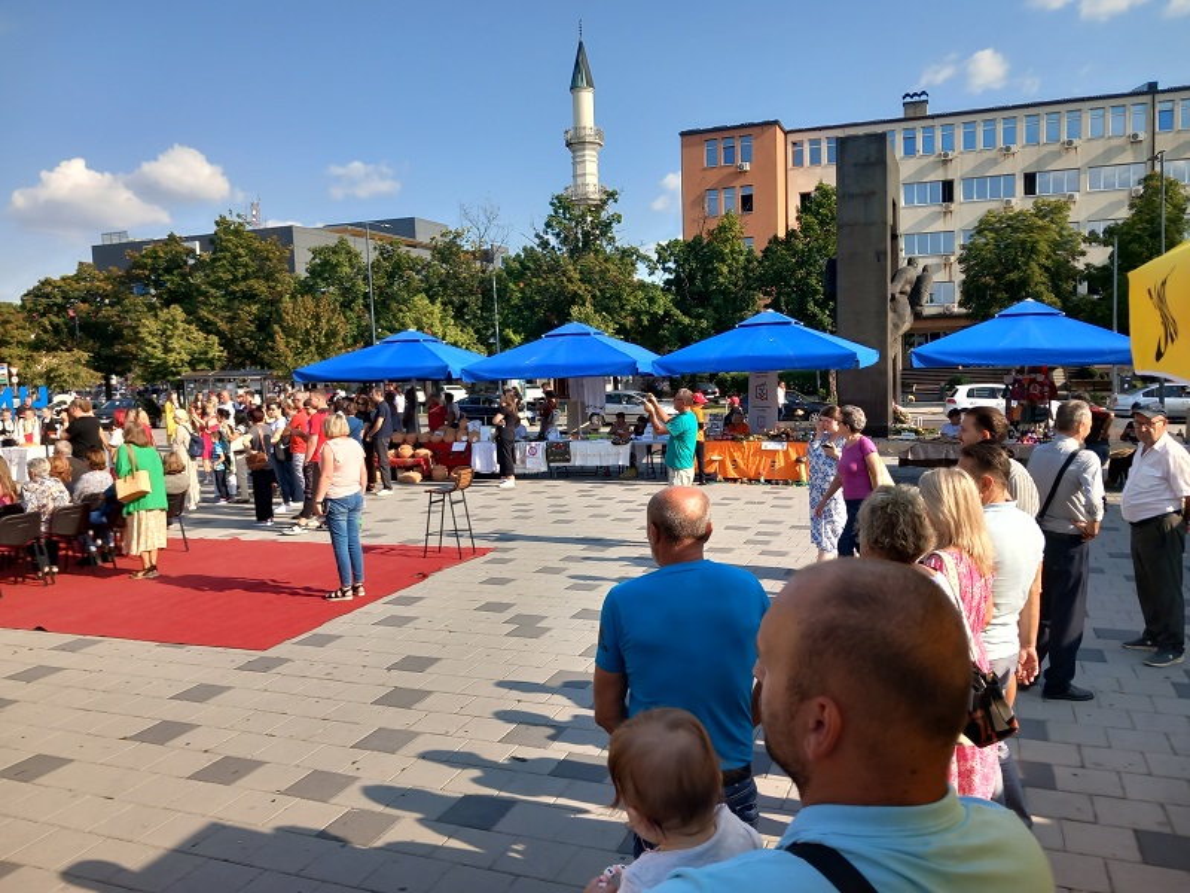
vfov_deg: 51.4
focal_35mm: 27
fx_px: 928
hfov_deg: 65.3
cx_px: 595
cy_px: 446
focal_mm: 4
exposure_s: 1/269
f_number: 1.8
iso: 20
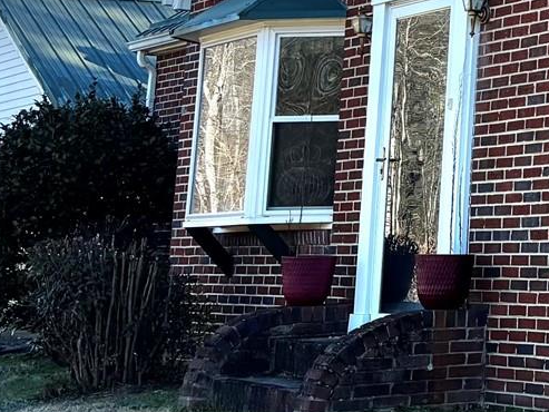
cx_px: 988
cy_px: -146
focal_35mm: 108
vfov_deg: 13.2
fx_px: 1713
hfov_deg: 15.6
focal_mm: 5.96
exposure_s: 1/1103
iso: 50
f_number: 1.6
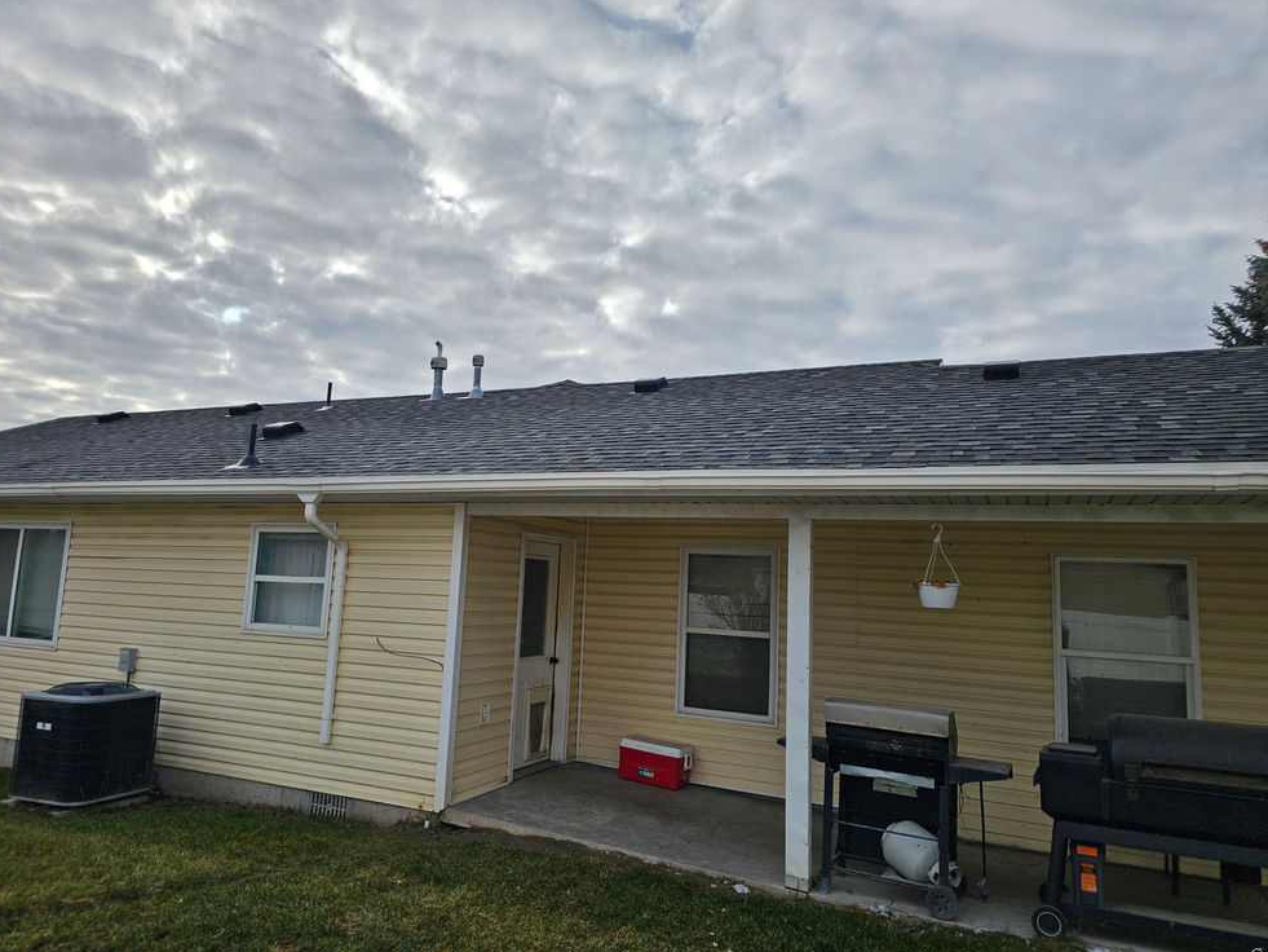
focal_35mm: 24
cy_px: 471
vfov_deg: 56.8
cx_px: 608
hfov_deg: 71.6
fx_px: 879
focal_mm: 6.3
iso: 10
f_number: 1.7
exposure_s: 1/661
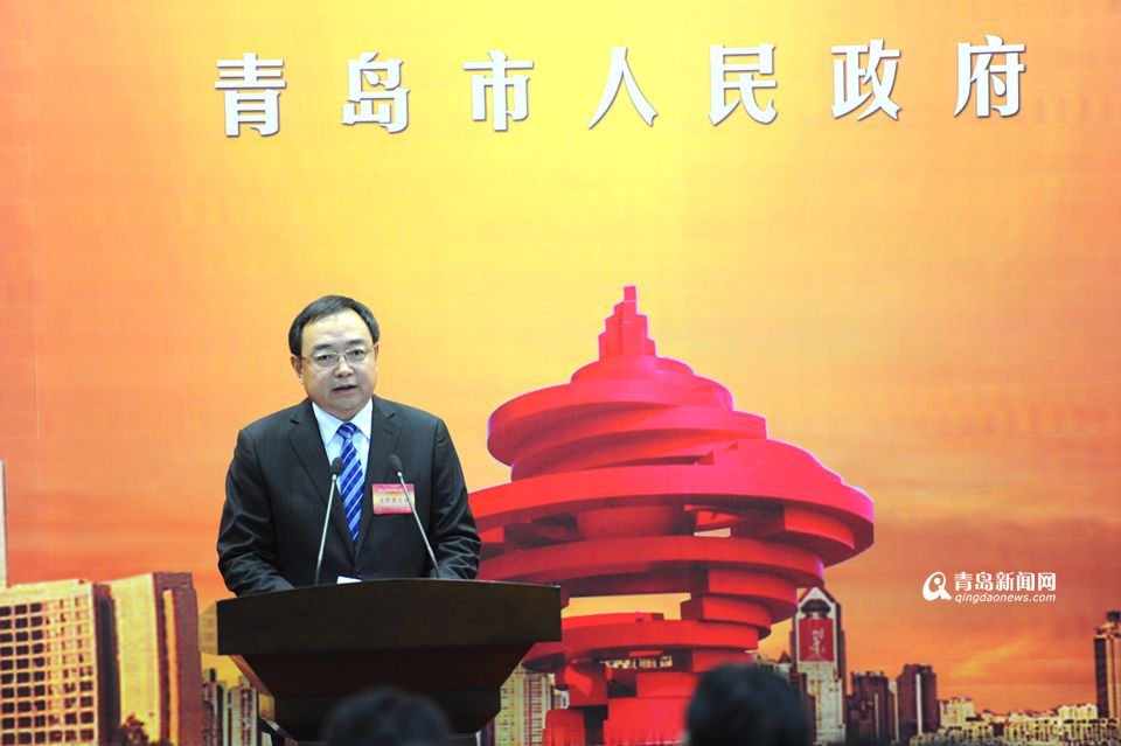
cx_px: 560
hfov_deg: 10.3
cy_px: 373
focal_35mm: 200
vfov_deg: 6.9
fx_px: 6224
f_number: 2.8
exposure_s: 1/160
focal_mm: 200
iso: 1600
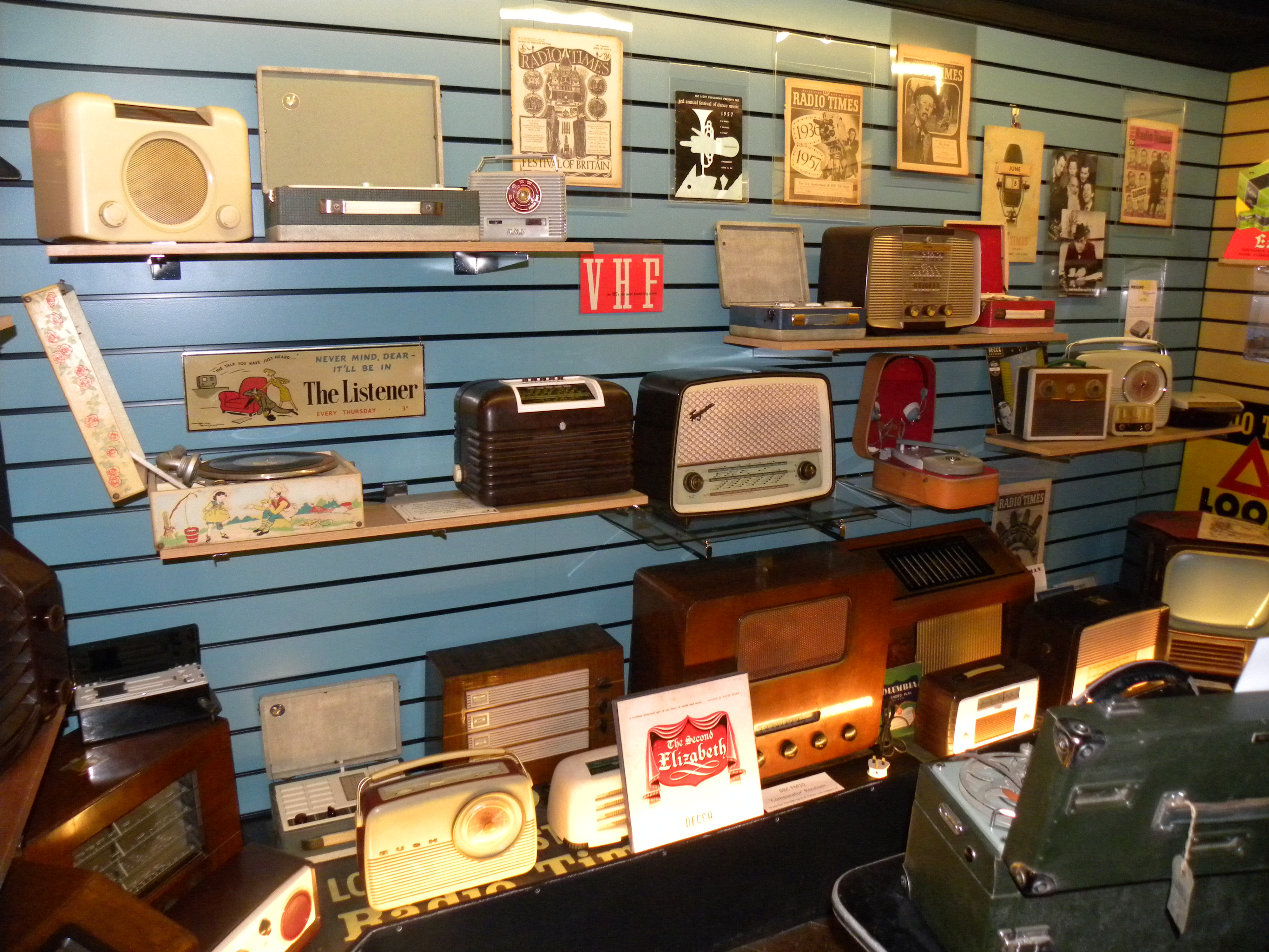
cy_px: 476
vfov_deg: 53.1
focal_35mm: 26
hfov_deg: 67.3
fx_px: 953
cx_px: 634
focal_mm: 4.6
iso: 400
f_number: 2.8
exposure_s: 1/30
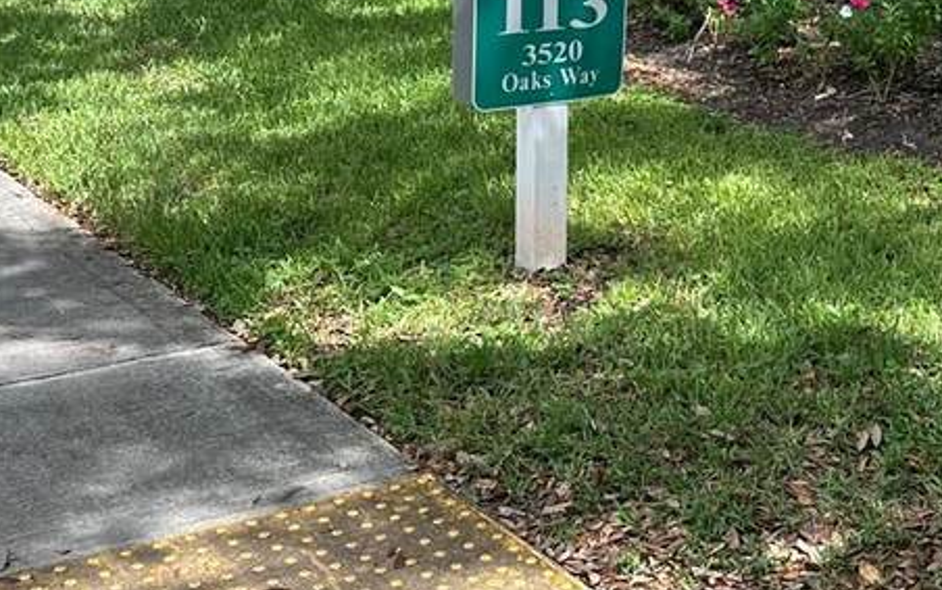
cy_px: -133
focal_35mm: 72
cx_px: 717
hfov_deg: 28.1
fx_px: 1849
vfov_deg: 17.2
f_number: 1.78
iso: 80
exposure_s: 1/910
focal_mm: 6.86
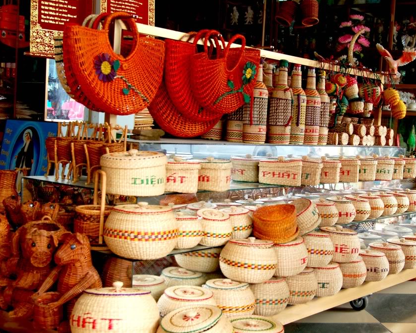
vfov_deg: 27.6
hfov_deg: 34.1
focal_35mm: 55
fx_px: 677
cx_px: 238
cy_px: 166
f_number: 7.1
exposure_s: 1/40
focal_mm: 32
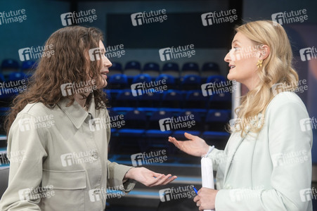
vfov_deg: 29.8
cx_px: 158
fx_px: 396
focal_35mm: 45
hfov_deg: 43.6
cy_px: 106
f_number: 2.2
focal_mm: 30
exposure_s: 1/160
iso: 640
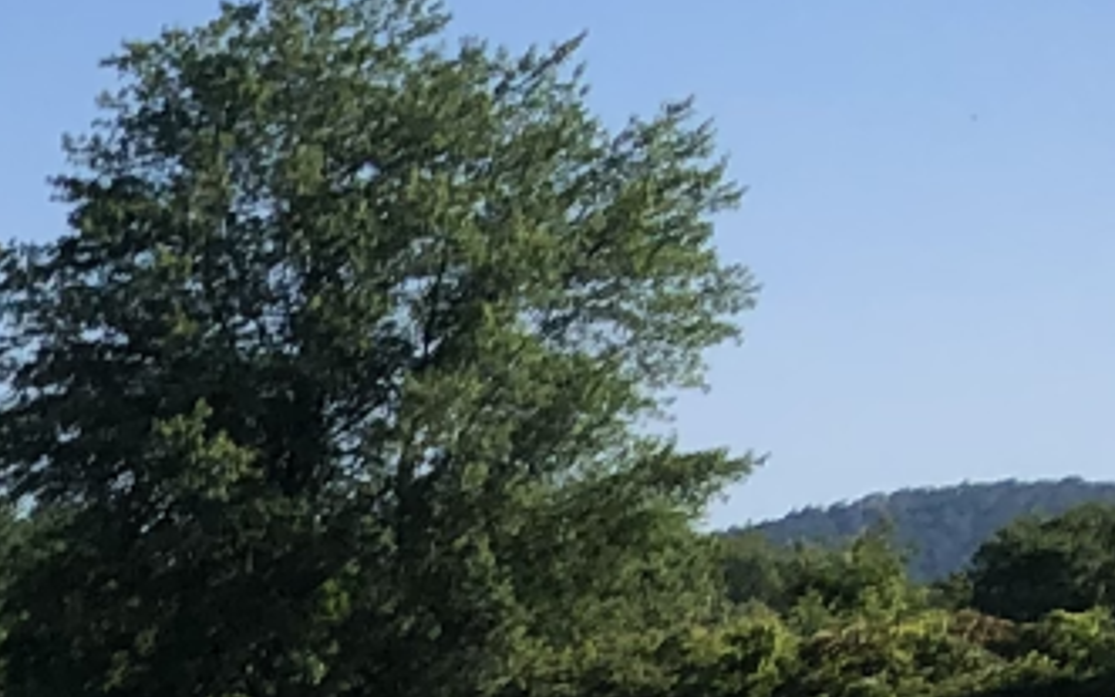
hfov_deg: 9.7
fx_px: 5228
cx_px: -2099
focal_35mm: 172
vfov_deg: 7.0
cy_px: 1899
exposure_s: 1/1799
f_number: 1.8
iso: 20
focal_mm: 3.99
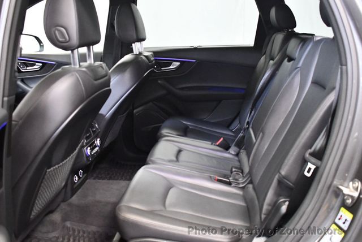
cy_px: 121
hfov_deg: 53.1
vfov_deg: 36.9
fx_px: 362
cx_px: 181
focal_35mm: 36
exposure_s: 1/60
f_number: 3.5
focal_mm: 18
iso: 4500
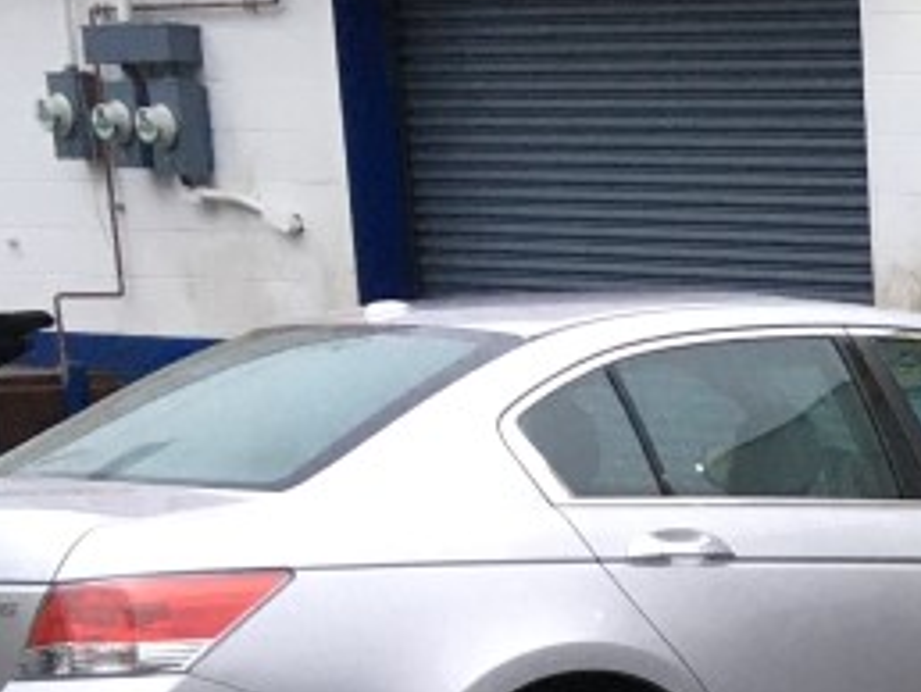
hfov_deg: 15.0
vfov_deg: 11.8
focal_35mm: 115
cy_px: 1298
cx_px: 1642
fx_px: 3063
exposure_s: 1/30
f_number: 2.2
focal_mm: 4.15
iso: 40
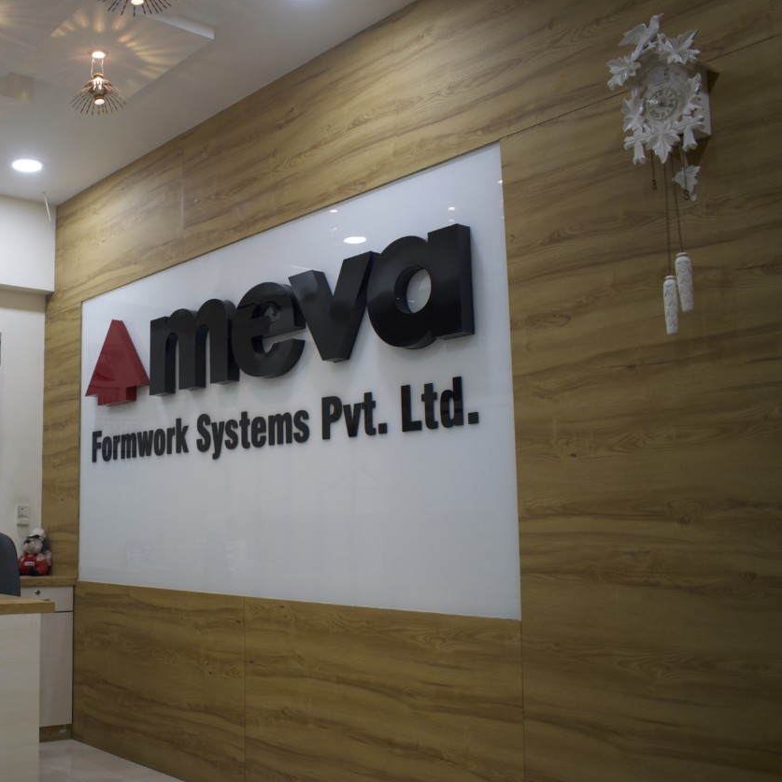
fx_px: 946
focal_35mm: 37
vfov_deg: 44.9
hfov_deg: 43.2
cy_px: 412
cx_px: 174
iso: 400
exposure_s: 1/80
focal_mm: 18
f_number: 4
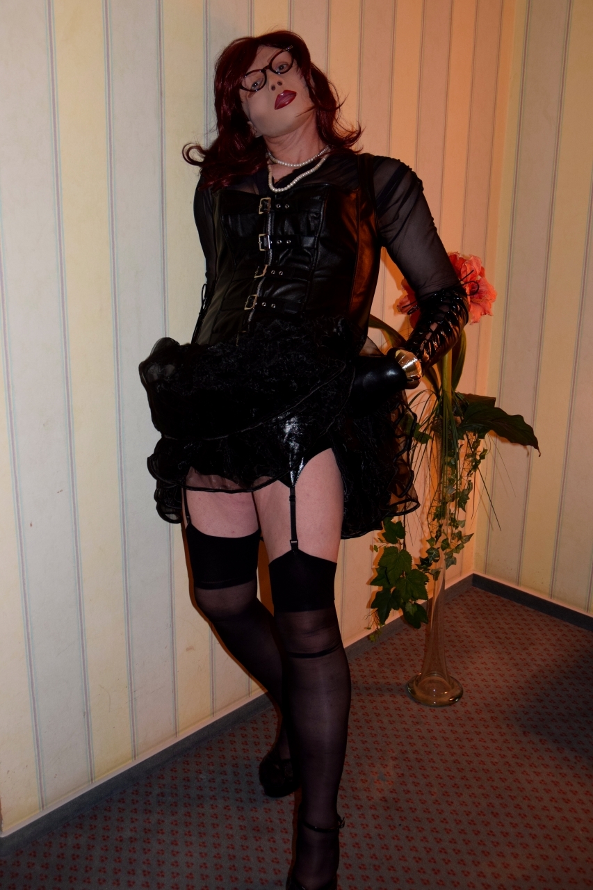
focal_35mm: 33
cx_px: 296
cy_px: 445
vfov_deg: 57.2
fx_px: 816
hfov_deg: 40.0
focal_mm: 22
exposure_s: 1/50
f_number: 4
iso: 720
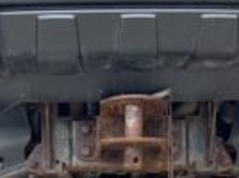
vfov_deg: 17.7
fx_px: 538
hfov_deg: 25.0
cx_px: 105
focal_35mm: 78
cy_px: 228
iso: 16
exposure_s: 1/152
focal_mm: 3
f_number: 1.8
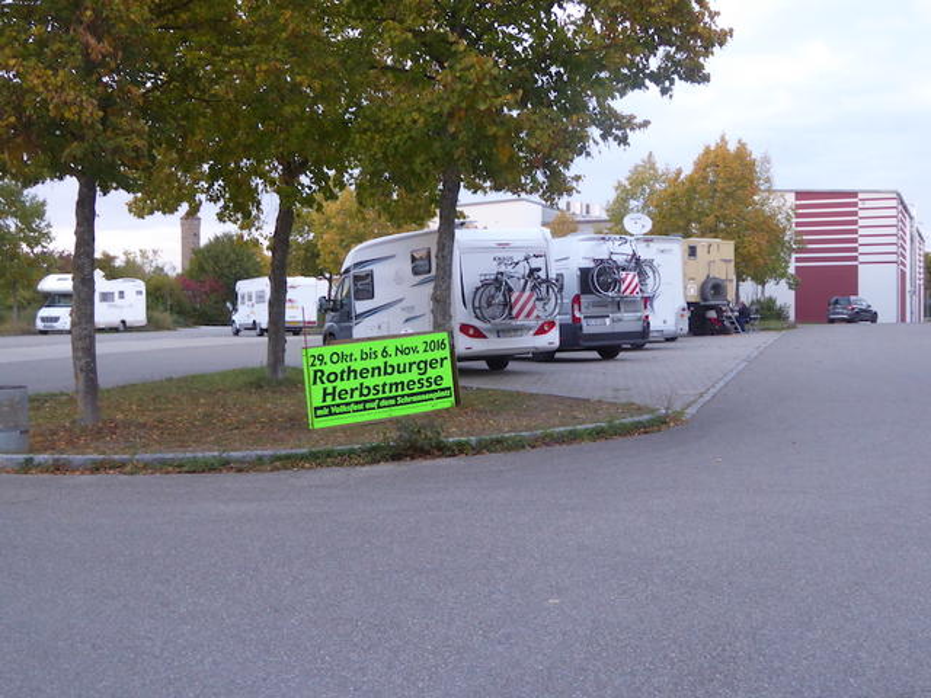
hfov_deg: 41.2
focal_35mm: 46
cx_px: 466
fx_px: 1237
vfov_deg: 31.5
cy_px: 349
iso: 400
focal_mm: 7.8
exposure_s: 1/60
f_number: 3.9
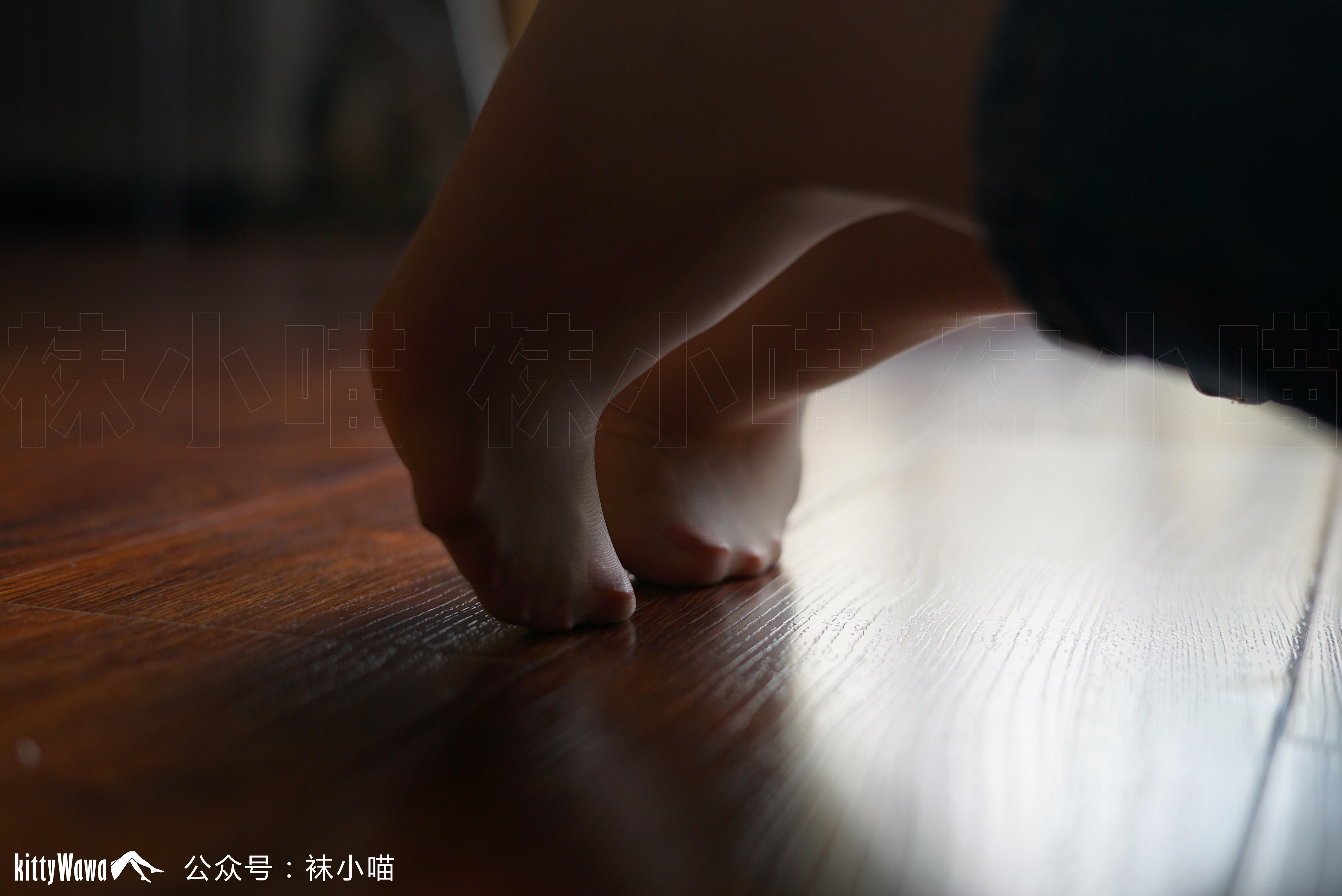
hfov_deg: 39.6
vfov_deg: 27.0
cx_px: 671
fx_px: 1865
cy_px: 448
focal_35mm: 50
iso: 160
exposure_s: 1/60
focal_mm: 50
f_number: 2.8
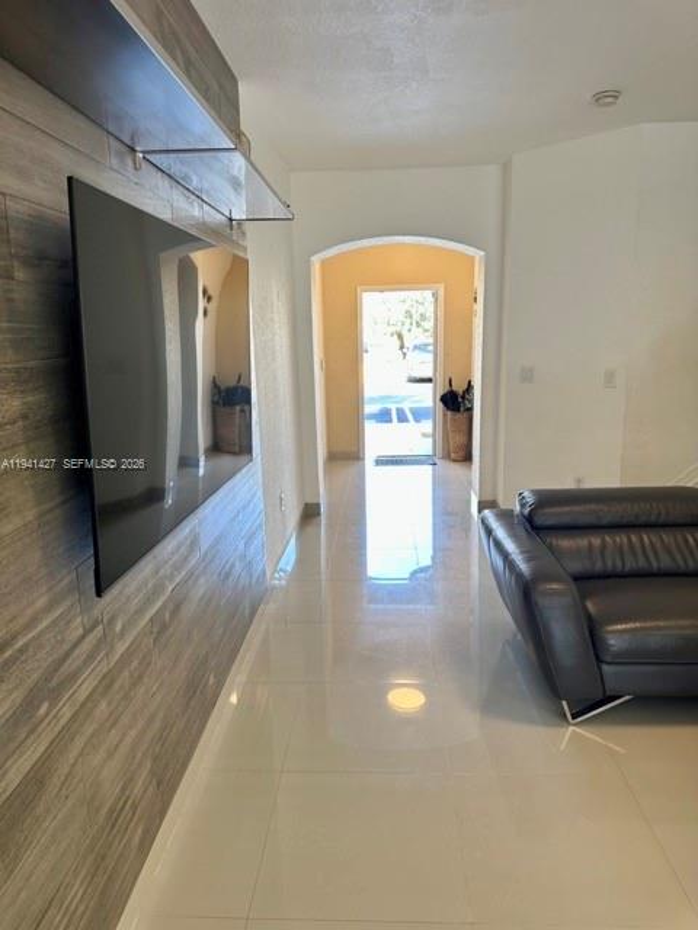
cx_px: 349
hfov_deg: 56.8
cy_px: 465
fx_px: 645
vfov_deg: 71.6
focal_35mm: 24
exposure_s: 1/120
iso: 160
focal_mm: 6.86
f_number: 1.78
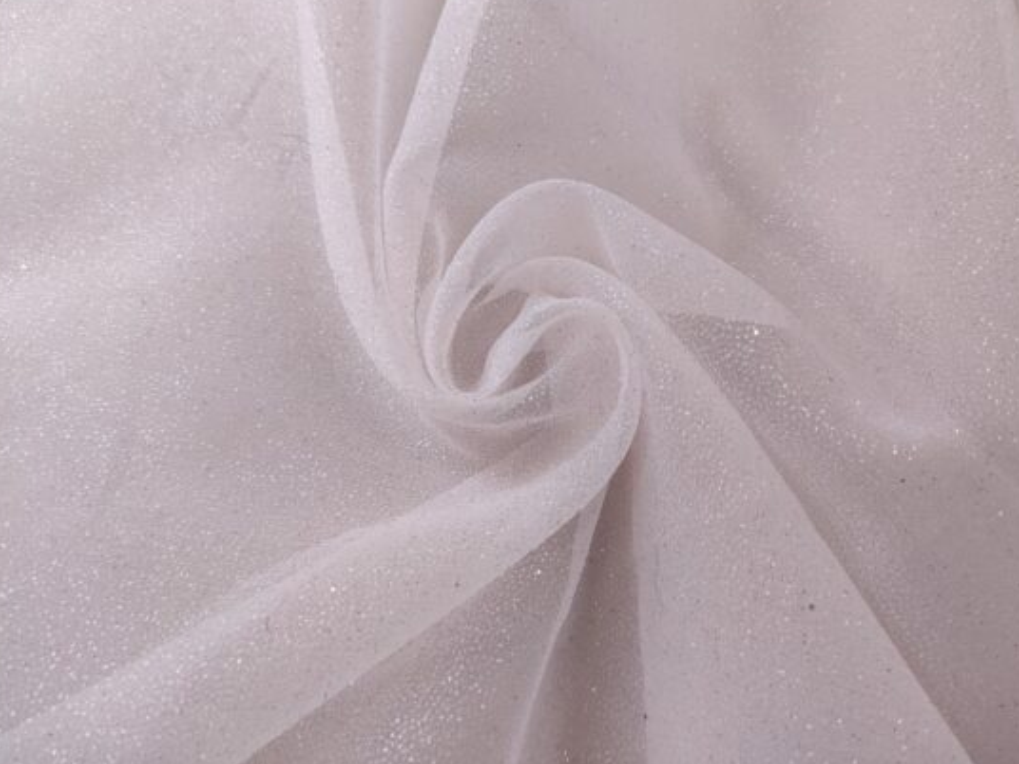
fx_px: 824
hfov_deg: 63.4
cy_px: 340
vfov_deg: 49.7
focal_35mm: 28
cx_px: 549
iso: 160
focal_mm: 5.43
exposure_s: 1/160
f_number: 1.89
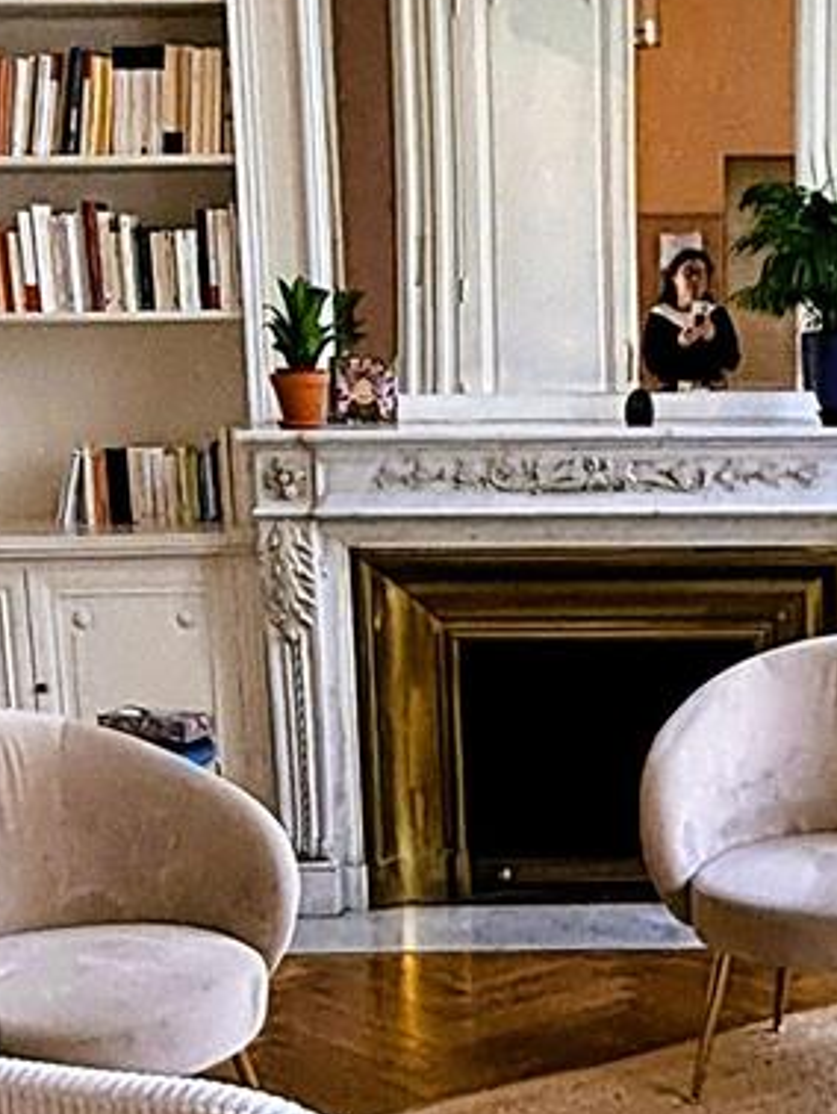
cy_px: 896
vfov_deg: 28.7
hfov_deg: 21.8
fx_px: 2125
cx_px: 754
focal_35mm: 66
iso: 160
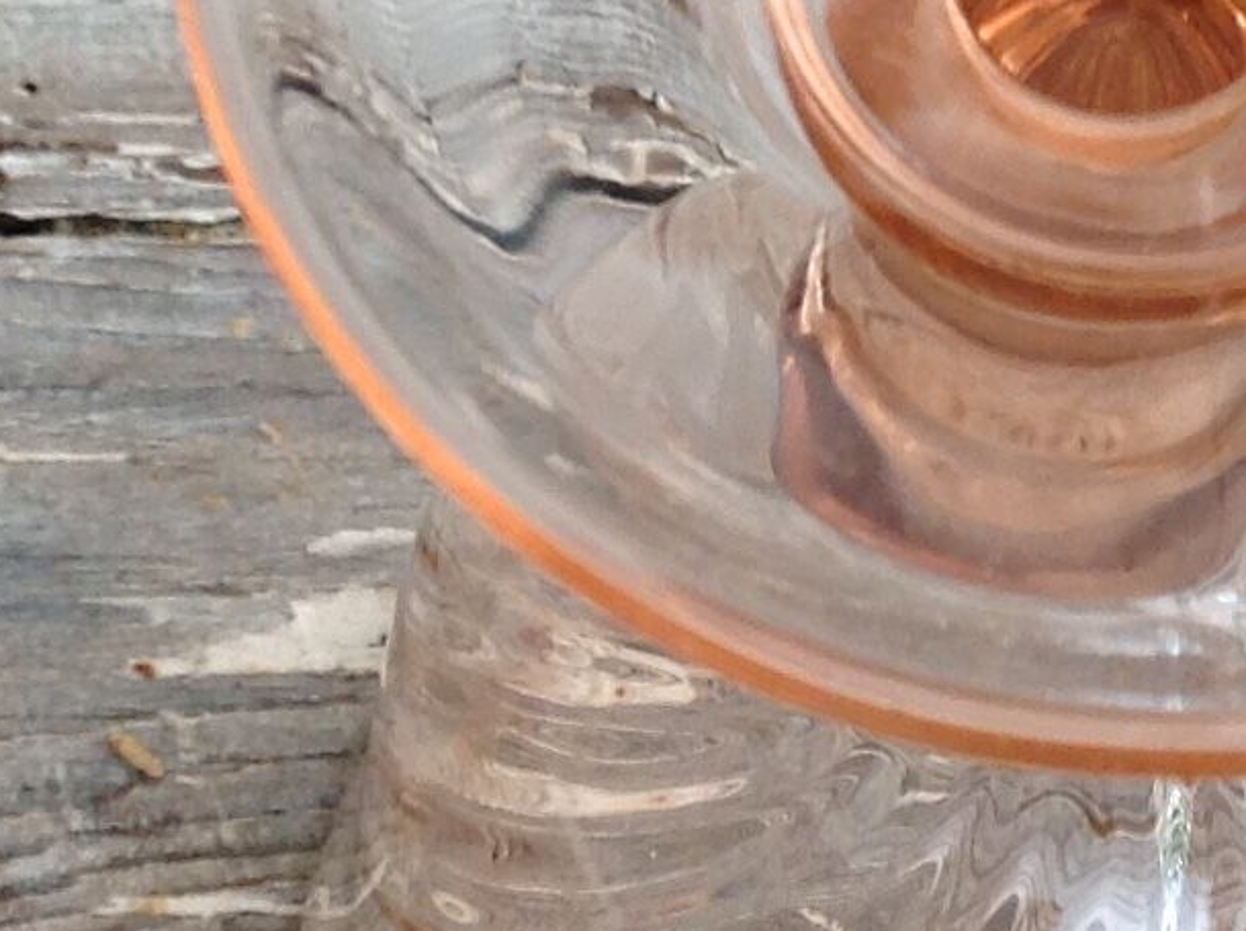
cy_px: 272
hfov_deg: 13.2
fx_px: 5356
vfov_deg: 9.9
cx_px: 872
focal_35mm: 149
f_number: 2.4
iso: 64
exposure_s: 1/20
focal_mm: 4.28
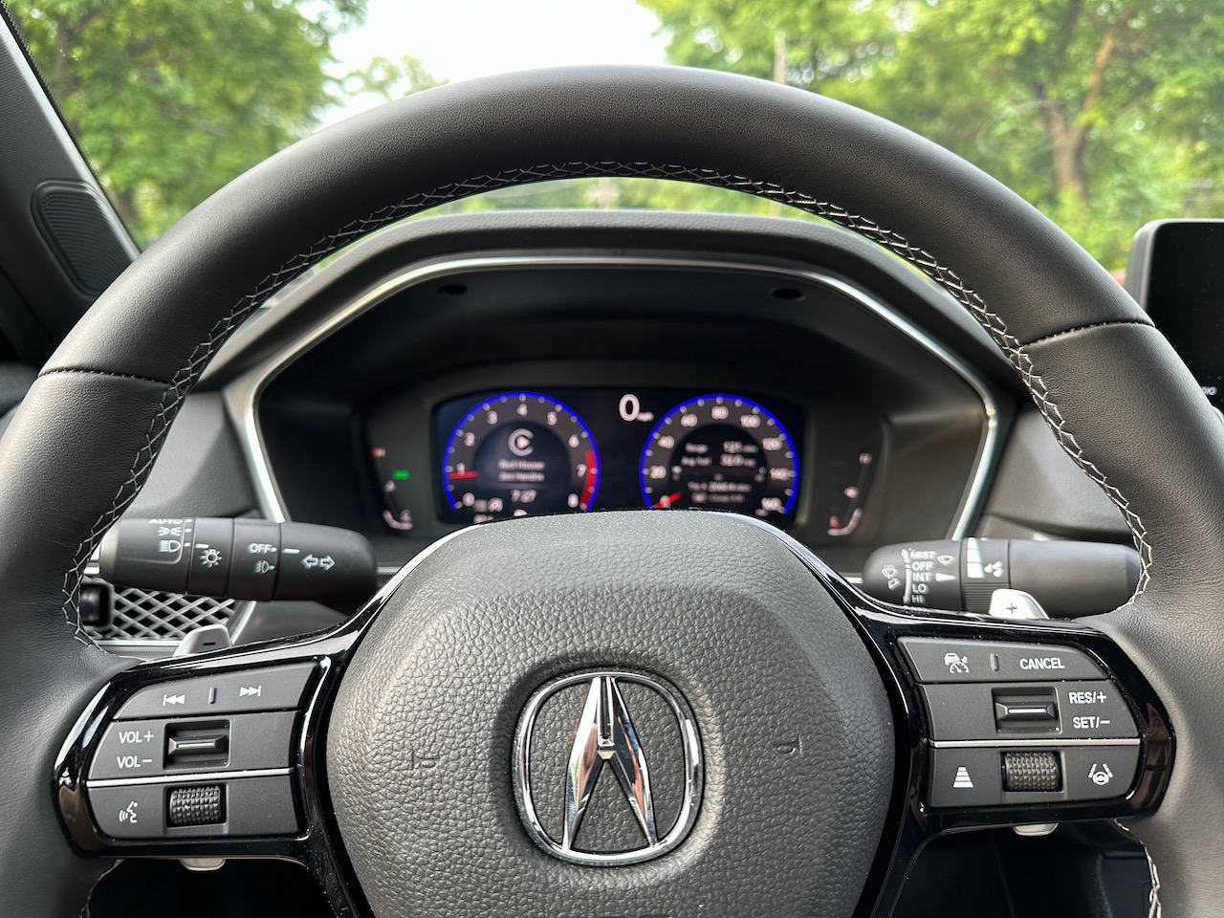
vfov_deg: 56.8
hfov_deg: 71.6
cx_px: 612
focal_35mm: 24
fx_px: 849
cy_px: 459
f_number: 1.78
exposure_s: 1/100
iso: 125
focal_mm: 6.86
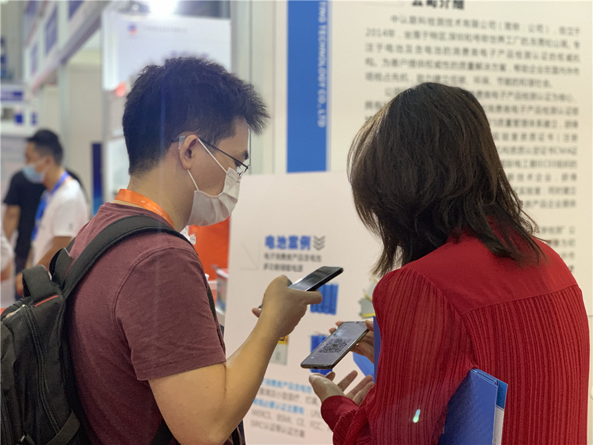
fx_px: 891
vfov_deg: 28.0
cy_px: 222
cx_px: 296
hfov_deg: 36.8
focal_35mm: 52
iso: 200
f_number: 2.4
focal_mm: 6
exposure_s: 1/50
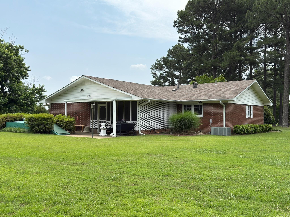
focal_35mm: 35
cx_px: 145
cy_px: 108
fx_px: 293
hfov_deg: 52.6
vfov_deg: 40.7
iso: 64
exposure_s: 1/5128
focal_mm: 6.76
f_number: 1.78
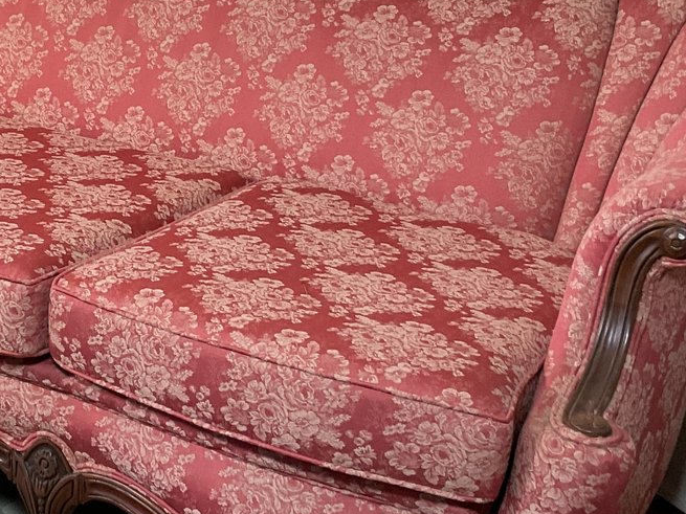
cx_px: 188
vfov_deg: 21.9
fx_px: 1328
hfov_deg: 28.6
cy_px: 214
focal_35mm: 67
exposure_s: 1/60
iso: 125
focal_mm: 3
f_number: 1.8
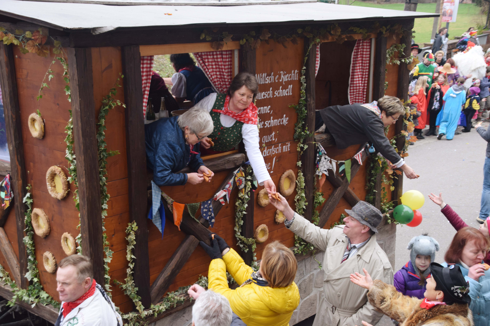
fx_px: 653
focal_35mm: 48
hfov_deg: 41.1
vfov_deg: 28.1
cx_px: 245
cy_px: 163
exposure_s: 1/100
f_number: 5
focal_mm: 32
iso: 400
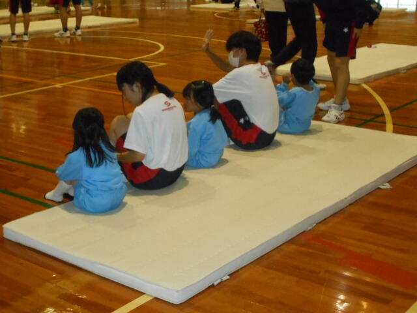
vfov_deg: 25.2
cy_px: 156
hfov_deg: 33.2
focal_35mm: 58
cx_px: 208
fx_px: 699
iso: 800
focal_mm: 10
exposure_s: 1/60
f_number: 4.9
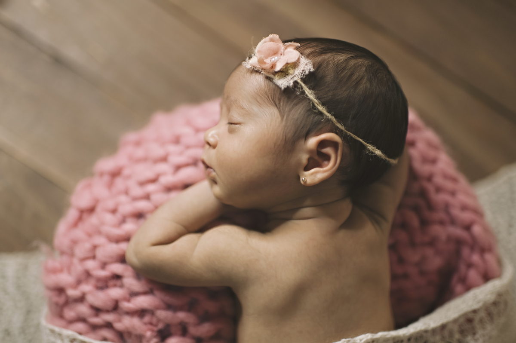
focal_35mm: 35
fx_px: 501
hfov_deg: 54.5
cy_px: 172
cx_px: 258
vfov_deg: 37.8
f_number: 1.6
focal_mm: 35
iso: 250
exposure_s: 1/250
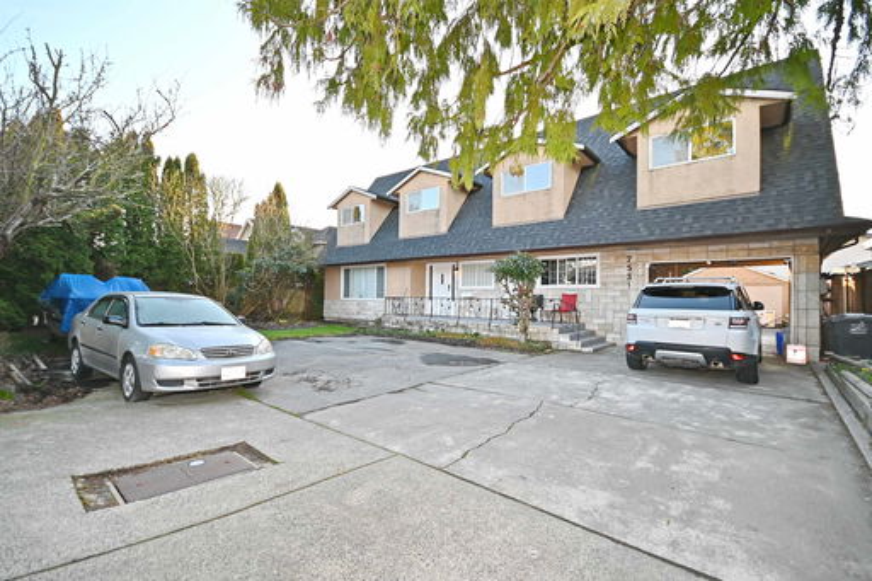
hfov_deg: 100.4
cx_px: 436
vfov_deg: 77.3
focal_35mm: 15
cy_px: 290
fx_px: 363
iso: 100
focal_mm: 10
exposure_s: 1/100
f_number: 4
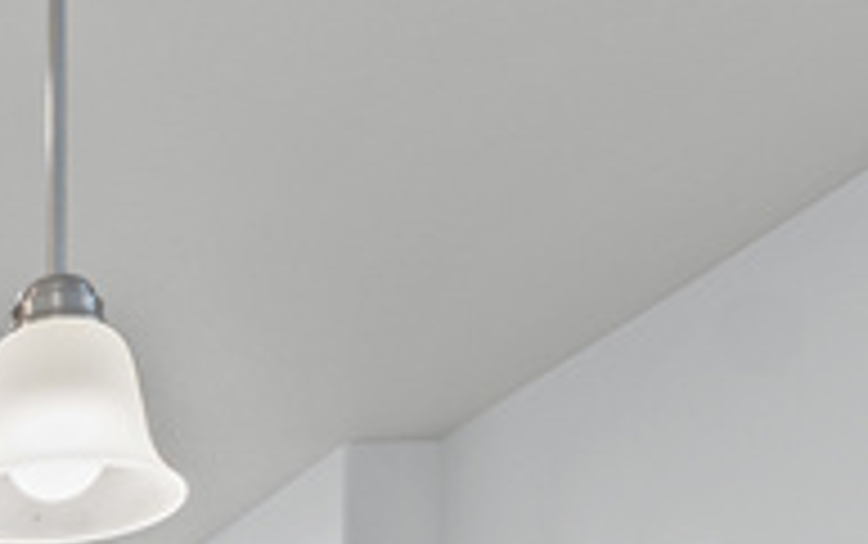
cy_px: 1090
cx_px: -607
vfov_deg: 13.7
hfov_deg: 20.0
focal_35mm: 81
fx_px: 1918
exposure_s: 1/4
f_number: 8
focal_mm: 10
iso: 250
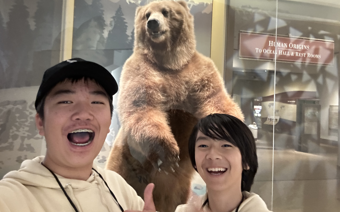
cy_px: 89
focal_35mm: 25
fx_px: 232
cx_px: 171
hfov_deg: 72.5
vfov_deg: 49.1
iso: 640
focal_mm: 2.69
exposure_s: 1/17
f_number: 1.9
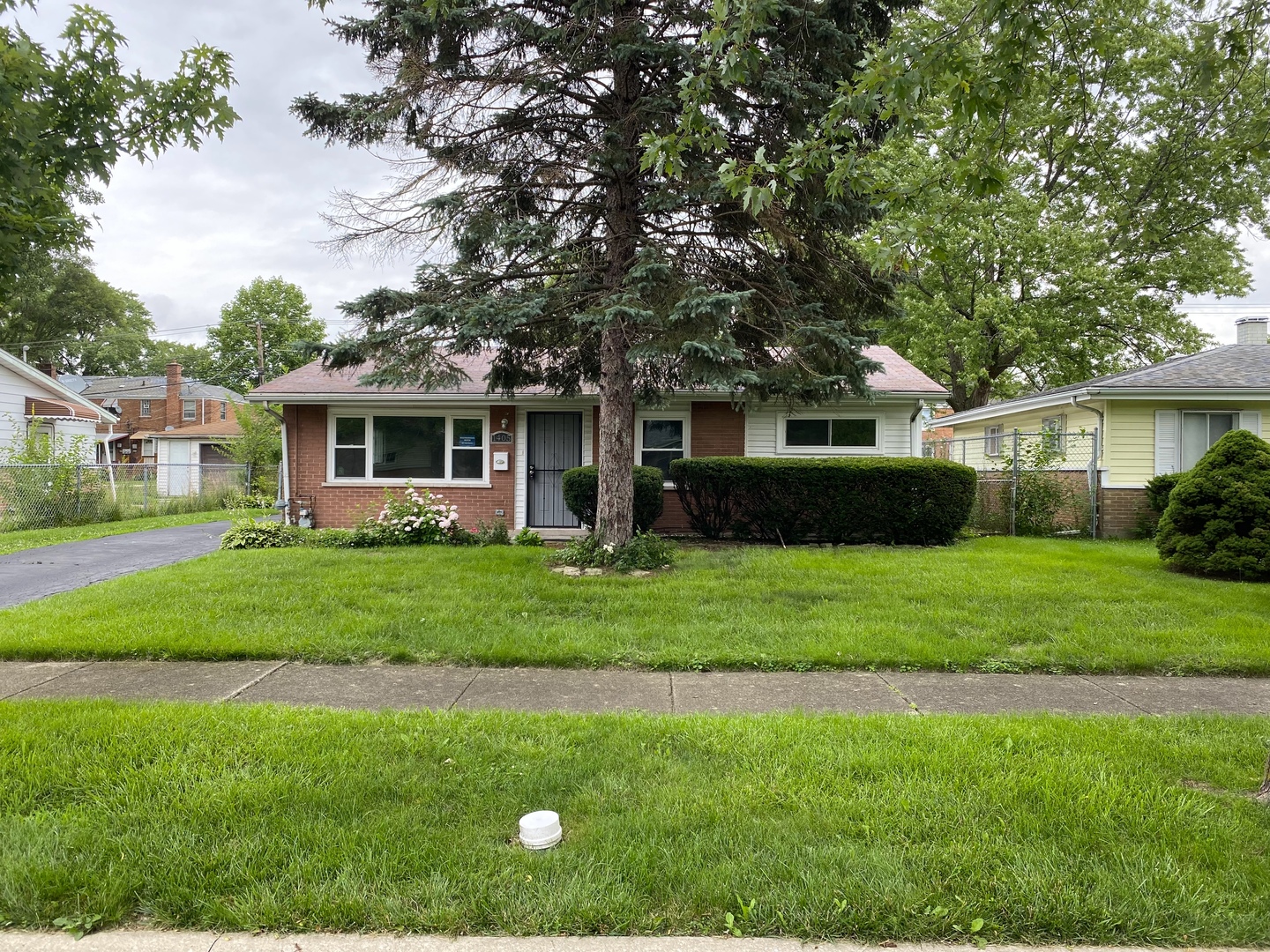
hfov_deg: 67.3
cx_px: 635
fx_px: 954
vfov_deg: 53.1
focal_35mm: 26
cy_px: 476
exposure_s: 1/546
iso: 32
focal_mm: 4.25
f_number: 1.8
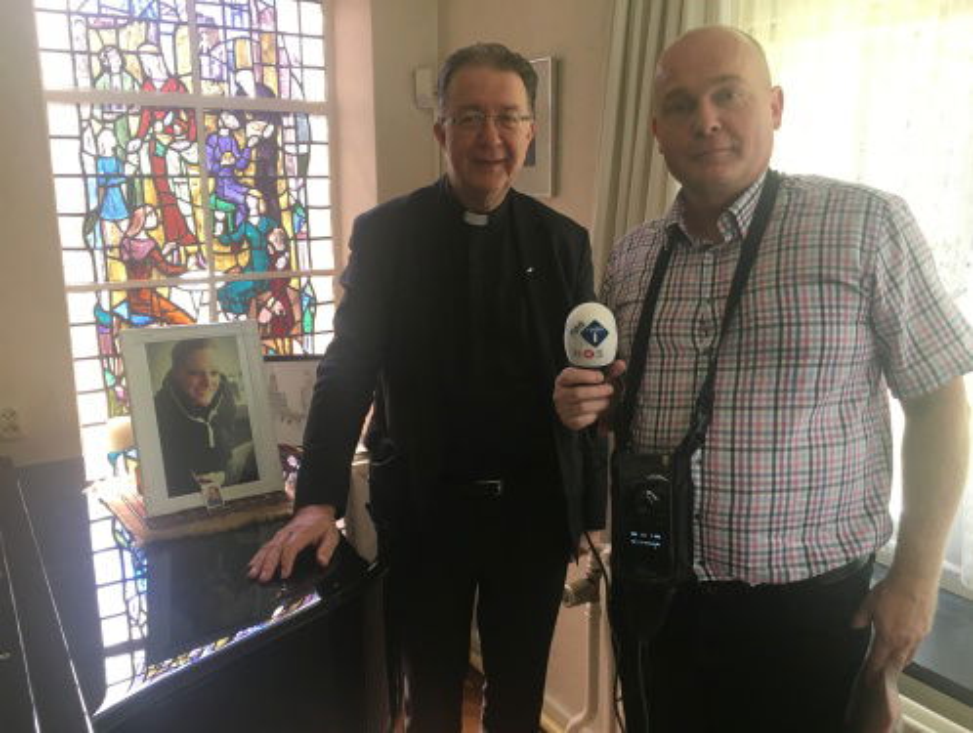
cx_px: 486
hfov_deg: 61.6
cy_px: 366
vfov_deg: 48.3
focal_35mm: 29
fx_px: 816
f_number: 2.2
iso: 50
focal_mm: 4.15
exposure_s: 1/33
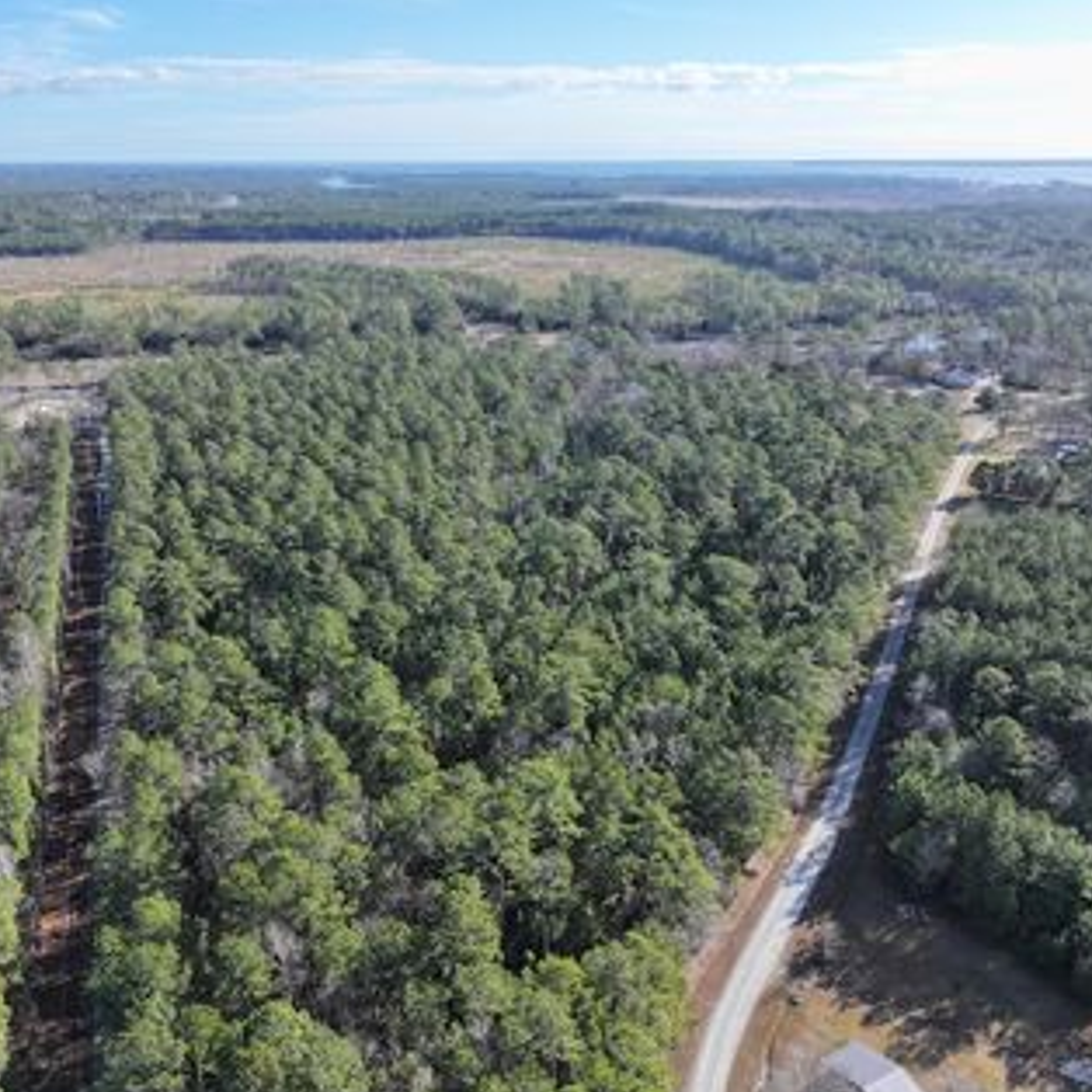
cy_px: 556
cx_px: 483
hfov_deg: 55.5
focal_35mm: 29
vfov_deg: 55.6
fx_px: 1035
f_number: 2.8
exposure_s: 1/1600
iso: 410
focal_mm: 12.29
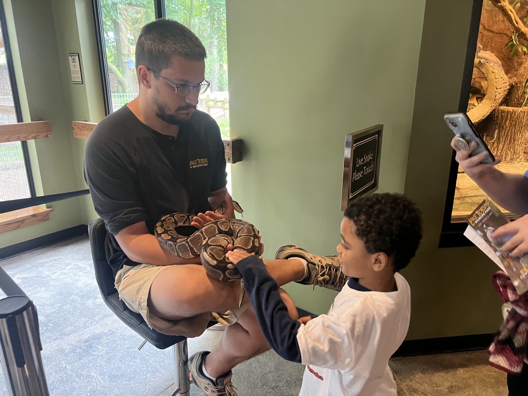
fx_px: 397
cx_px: 264
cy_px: 198
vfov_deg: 53.1
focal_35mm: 26
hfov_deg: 67.3
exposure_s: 1/60
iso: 400
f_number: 1.5
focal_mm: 5.7
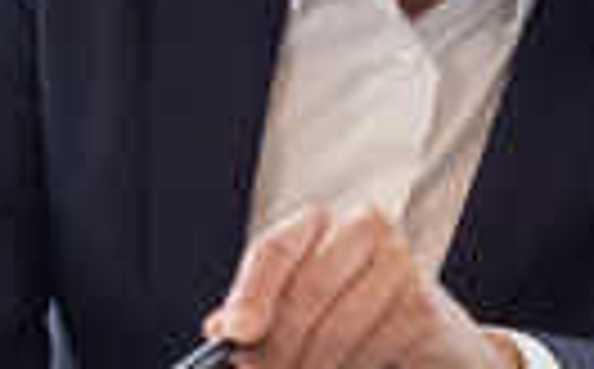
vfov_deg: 7.9
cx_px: 1226
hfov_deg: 11.4
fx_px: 2667
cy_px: 297
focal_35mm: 165
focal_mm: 15
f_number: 3.2
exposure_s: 1/100
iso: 400
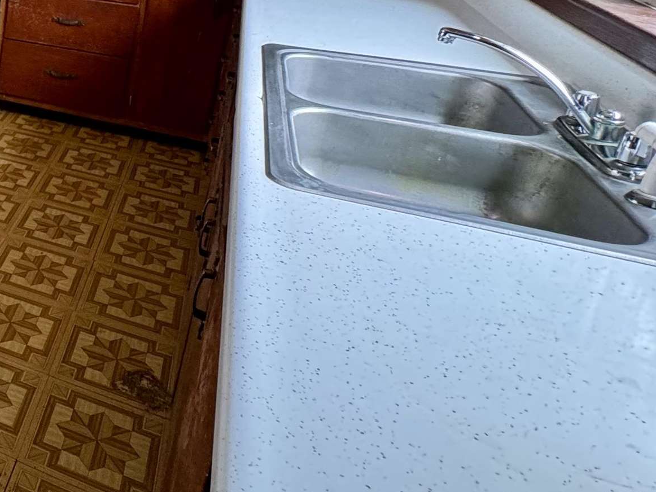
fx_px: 701
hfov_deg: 37.0
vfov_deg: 36.4
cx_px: -147
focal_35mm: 37
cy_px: 53
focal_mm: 2.22
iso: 250
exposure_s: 1/120
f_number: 2.2
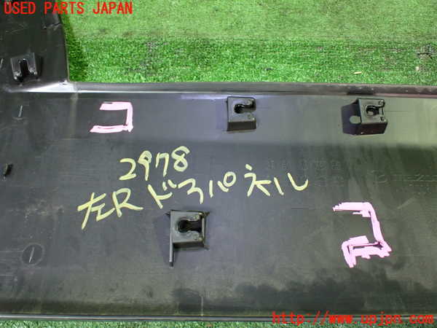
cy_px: 164
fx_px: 379
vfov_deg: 46.8
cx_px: 218
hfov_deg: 60.0
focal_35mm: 30
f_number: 2.3
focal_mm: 5.4
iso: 800
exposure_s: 1/40
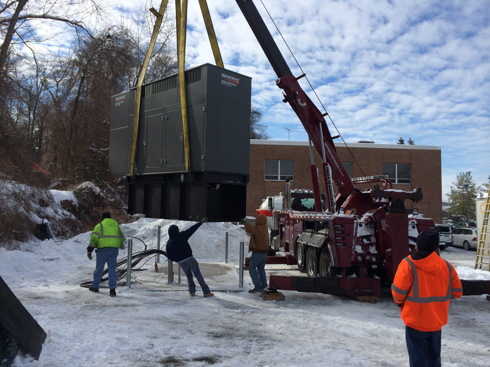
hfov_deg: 60.0
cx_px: 245
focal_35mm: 30
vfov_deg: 46.8
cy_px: 184
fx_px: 425
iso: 40
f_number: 2.2
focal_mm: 4.12
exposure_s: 1/3165
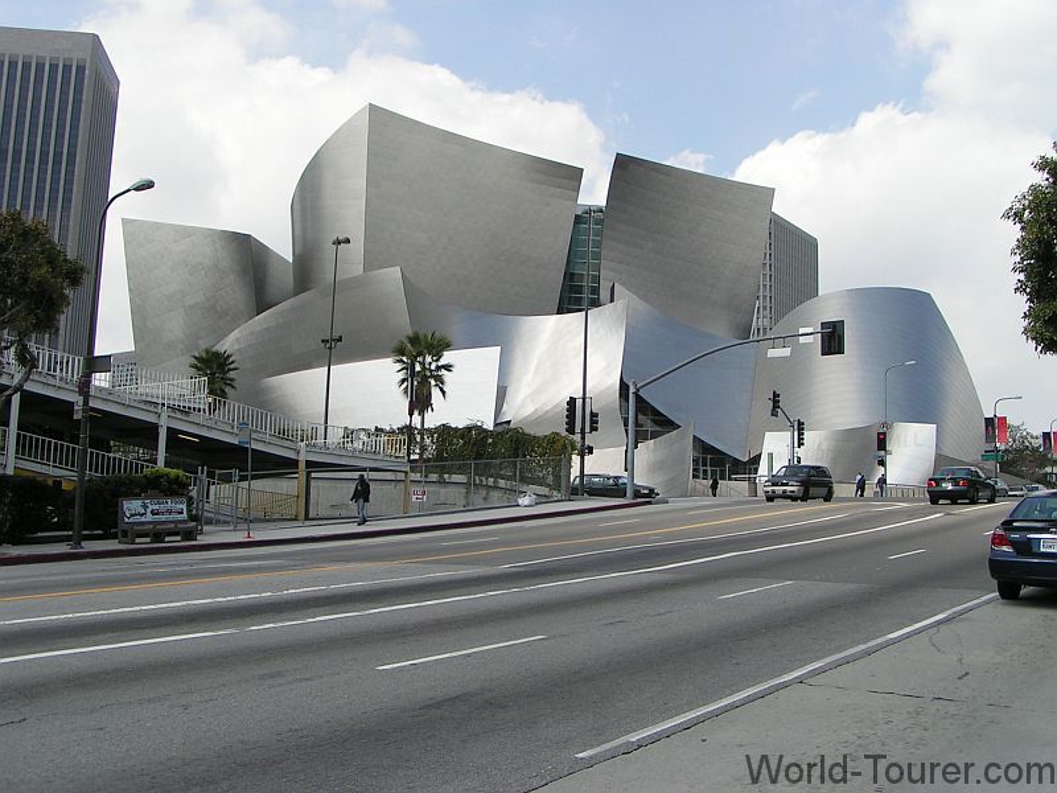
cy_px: 396
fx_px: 1160
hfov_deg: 49.0
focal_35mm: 38
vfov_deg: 37.7
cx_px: 528
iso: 50
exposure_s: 1/500
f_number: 5.6
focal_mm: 5.8
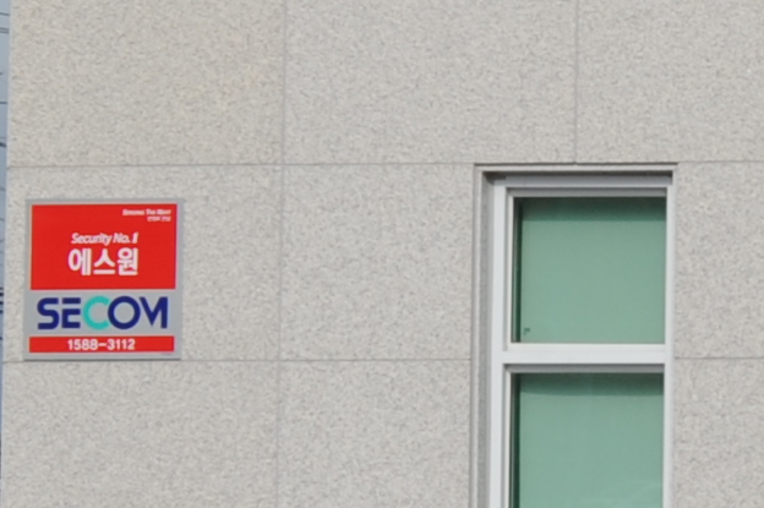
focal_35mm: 191
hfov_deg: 8.4
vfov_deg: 7.2
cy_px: 509
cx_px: 2574
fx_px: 4050
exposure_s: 1/500
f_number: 11
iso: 200
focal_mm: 28
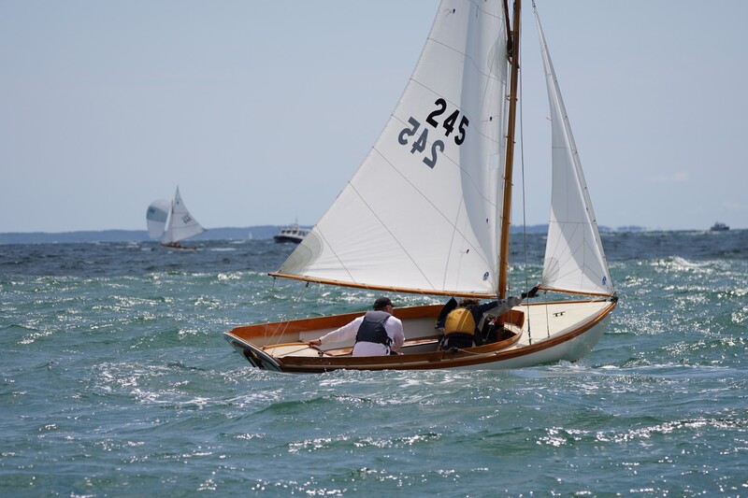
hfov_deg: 9.2
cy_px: 249
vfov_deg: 6.1
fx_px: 4674
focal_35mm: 225
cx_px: 374
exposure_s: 1/1250
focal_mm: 150
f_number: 5
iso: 100
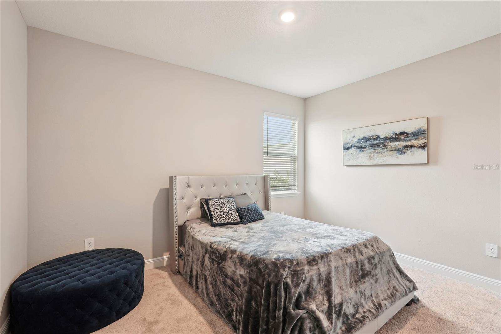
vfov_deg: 73.7
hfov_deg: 96.7
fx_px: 223
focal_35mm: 16
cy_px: 167
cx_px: 250
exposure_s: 1/8
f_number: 8
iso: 400
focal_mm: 16
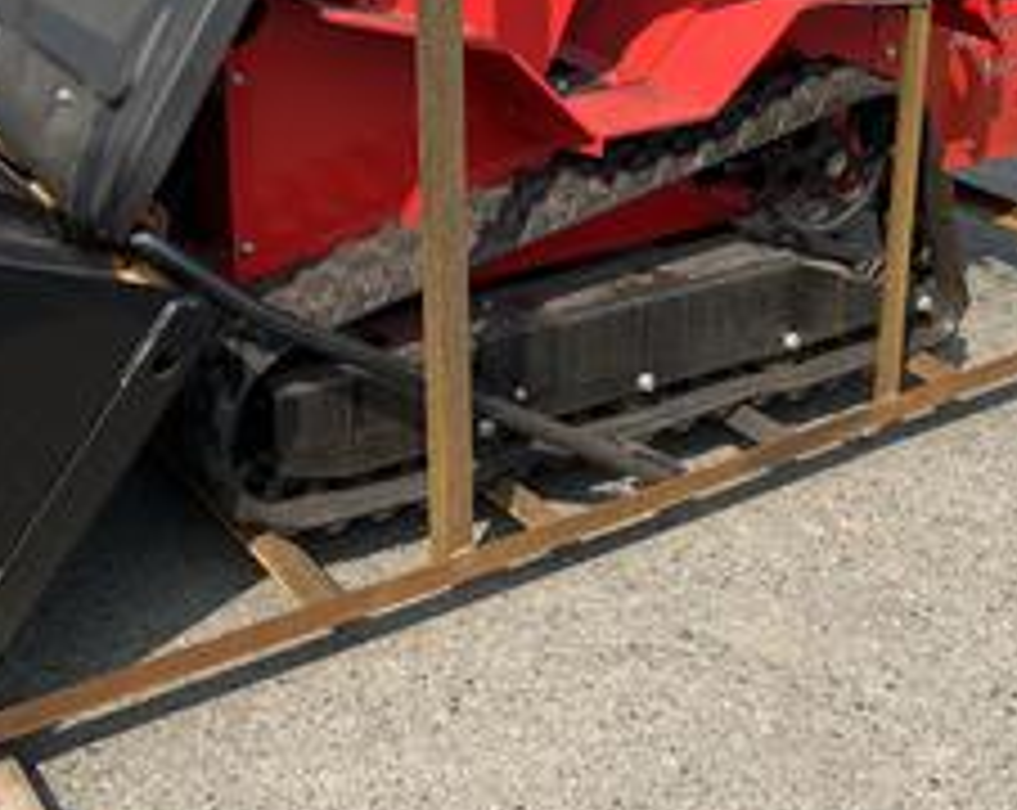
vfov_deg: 27.2
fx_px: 1623
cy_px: 104
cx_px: 328
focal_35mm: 54
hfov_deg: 34.4
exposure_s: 1/1832
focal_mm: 5.1
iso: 50
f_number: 1.6
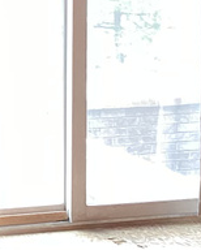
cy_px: -121
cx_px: -161
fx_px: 1195
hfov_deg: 9.2
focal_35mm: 161
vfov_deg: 11.5
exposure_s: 1/60
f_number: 2.4
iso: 80
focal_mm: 3.3
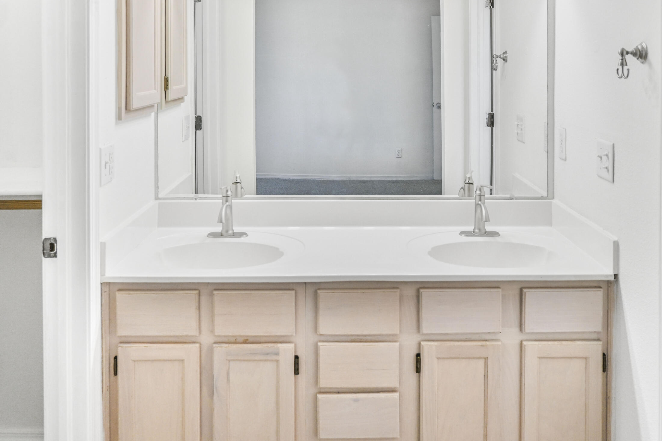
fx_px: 638
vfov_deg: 38.1
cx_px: 388
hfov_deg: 54.6
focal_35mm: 35
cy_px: 188
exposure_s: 1/125
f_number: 3.5
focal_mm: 17
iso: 720
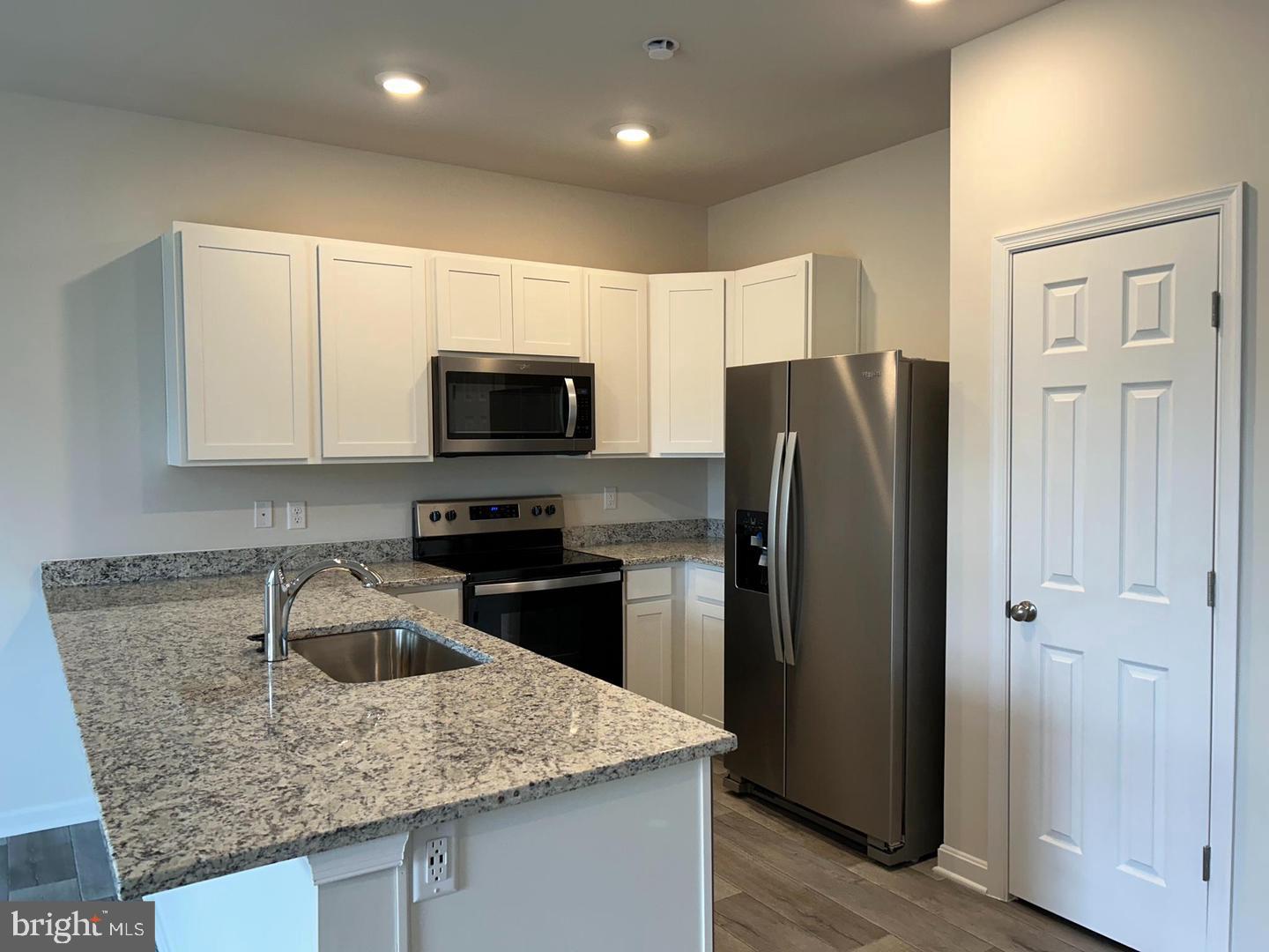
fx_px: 953
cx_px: 634
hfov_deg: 67.3
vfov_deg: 53.1
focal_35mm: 26
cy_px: 476
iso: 100
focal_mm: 5.7
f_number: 1.5
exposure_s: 1/120
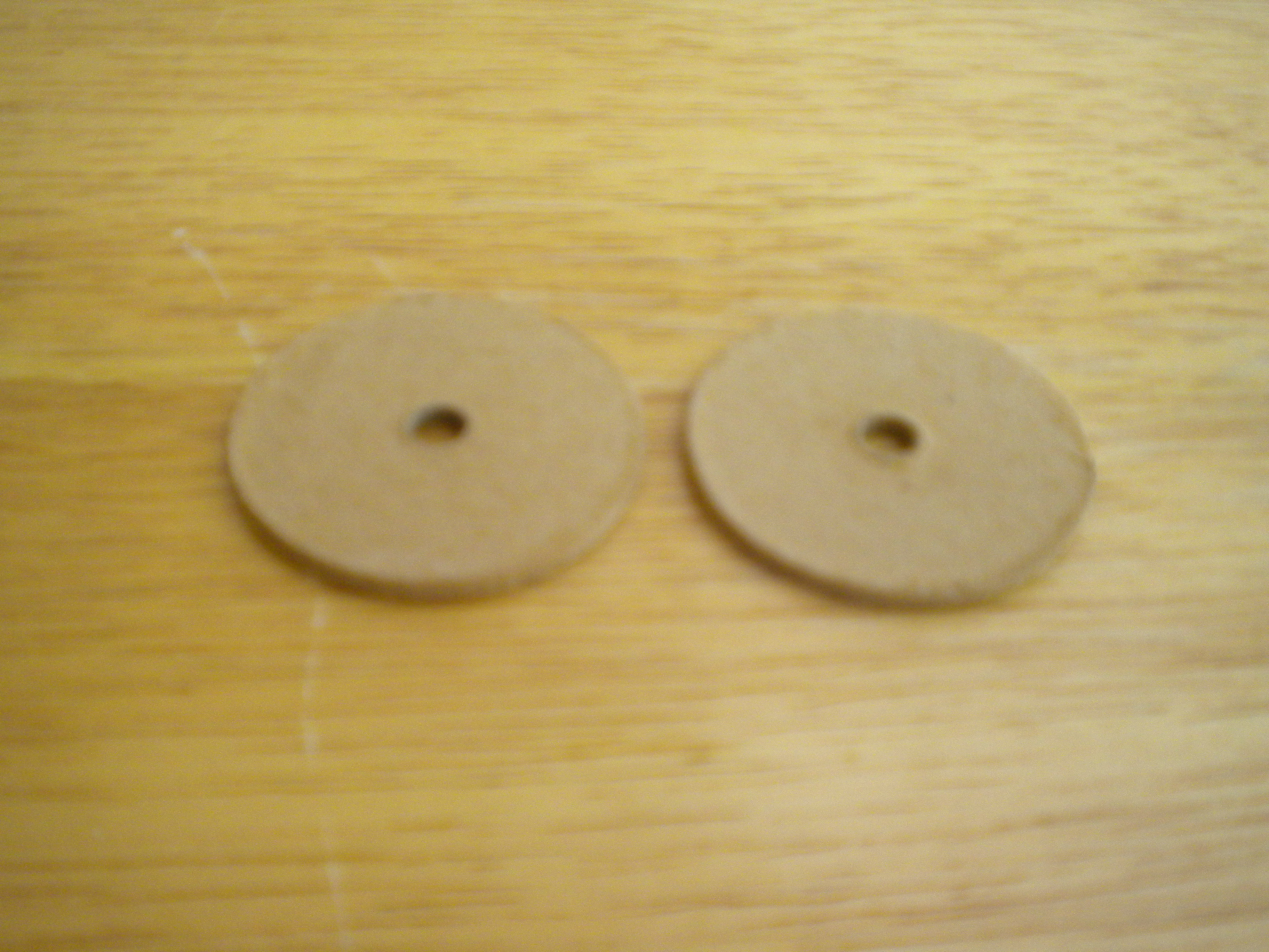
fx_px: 1503
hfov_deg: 45.8
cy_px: 476
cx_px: 634
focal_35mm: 41
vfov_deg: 35.1
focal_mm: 7.4
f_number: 3.5
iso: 387
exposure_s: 1/60
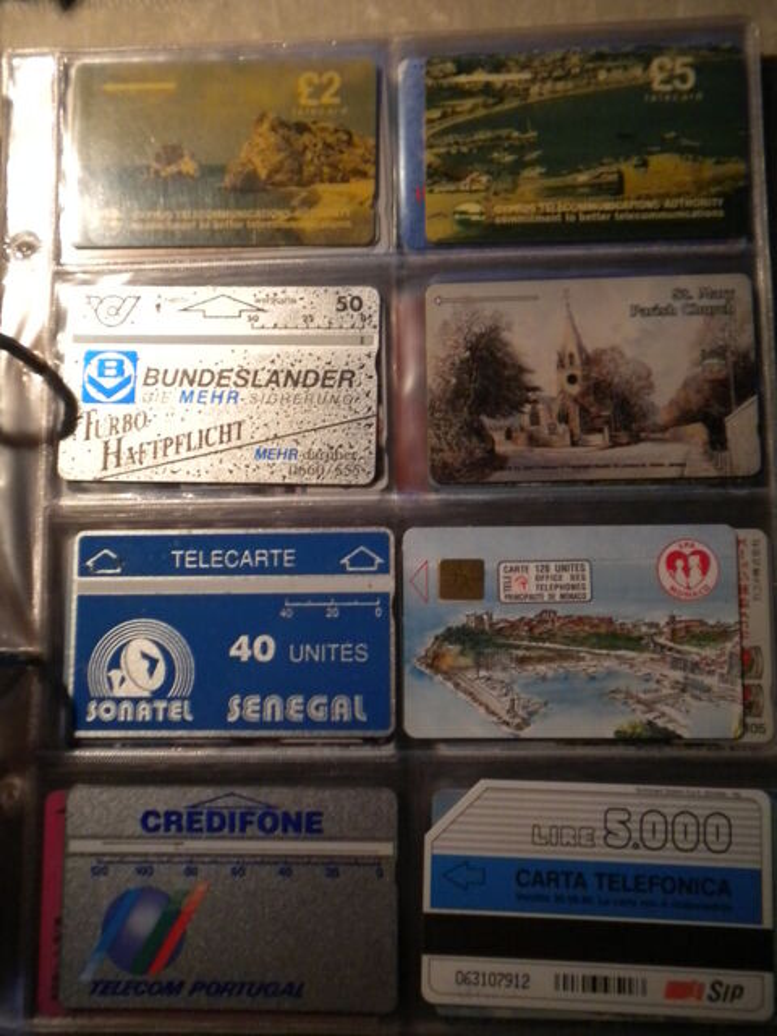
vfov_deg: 52.6
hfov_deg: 40.7
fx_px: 1047
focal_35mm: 35
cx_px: 388
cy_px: 518
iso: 400
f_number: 3.1
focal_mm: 6.3
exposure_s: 1/40.5
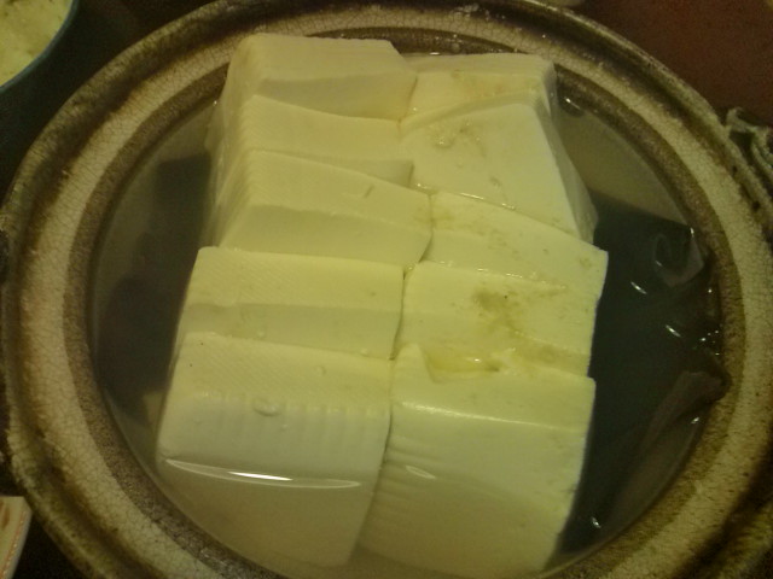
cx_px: 386
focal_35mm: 32
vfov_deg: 44.2
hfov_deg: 56.8
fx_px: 715
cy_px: 290
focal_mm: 3.3
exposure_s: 1/20
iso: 91
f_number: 2.8
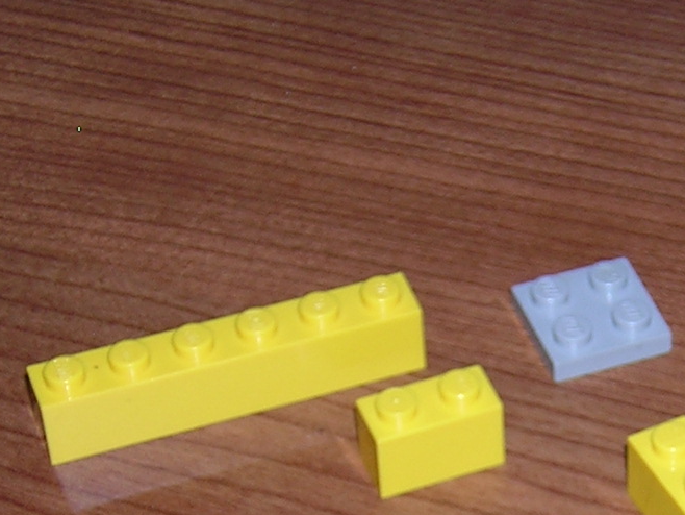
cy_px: 484
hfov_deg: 13.8
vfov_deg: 10.5
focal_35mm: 141
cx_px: 644
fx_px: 2791
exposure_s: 1/60.1
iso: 100
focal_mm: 7.6
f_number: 3.3
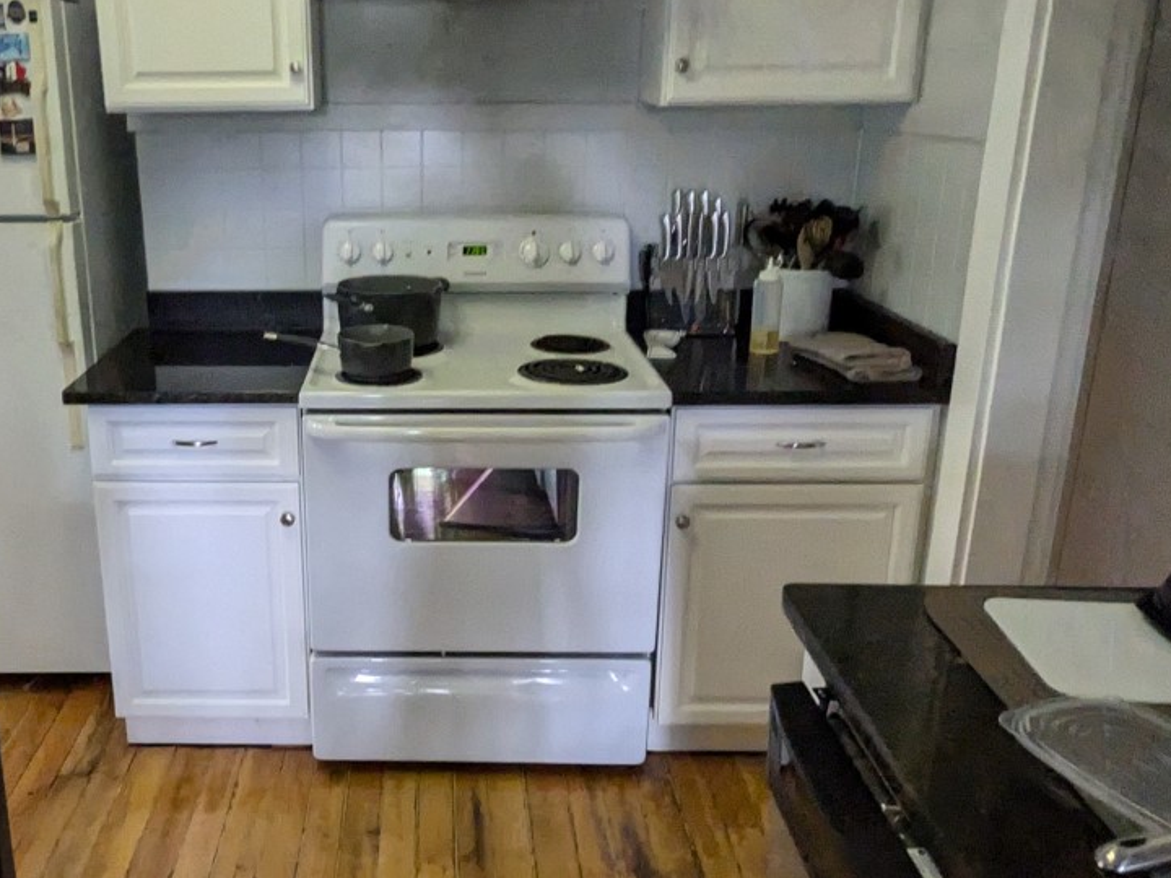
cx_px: 402
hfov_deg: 55.8
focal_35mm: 32
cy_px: 455
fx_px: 1083
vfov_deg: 44.2
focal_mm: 2.22
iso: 626
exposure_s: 1/60
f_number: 2.2
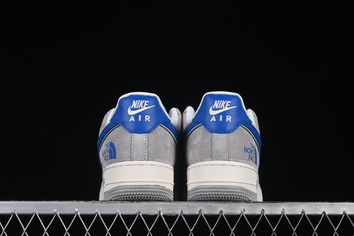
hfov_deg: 25.7
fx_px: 777
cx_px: 181
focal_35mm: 79
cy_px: 124
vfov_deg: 17.3
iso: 160
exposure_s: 1/80
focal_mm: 50
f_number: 8
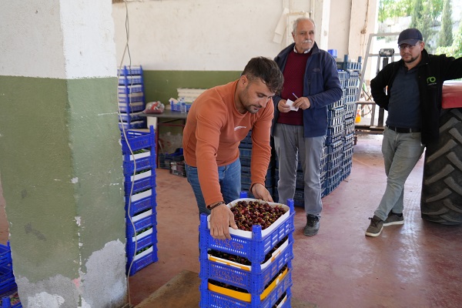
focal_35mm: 31
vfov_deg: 42.3
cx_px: 231
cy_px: 154
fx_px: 398
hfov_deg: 60.3
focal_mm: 31
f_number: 4
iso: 400
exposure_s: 1/160
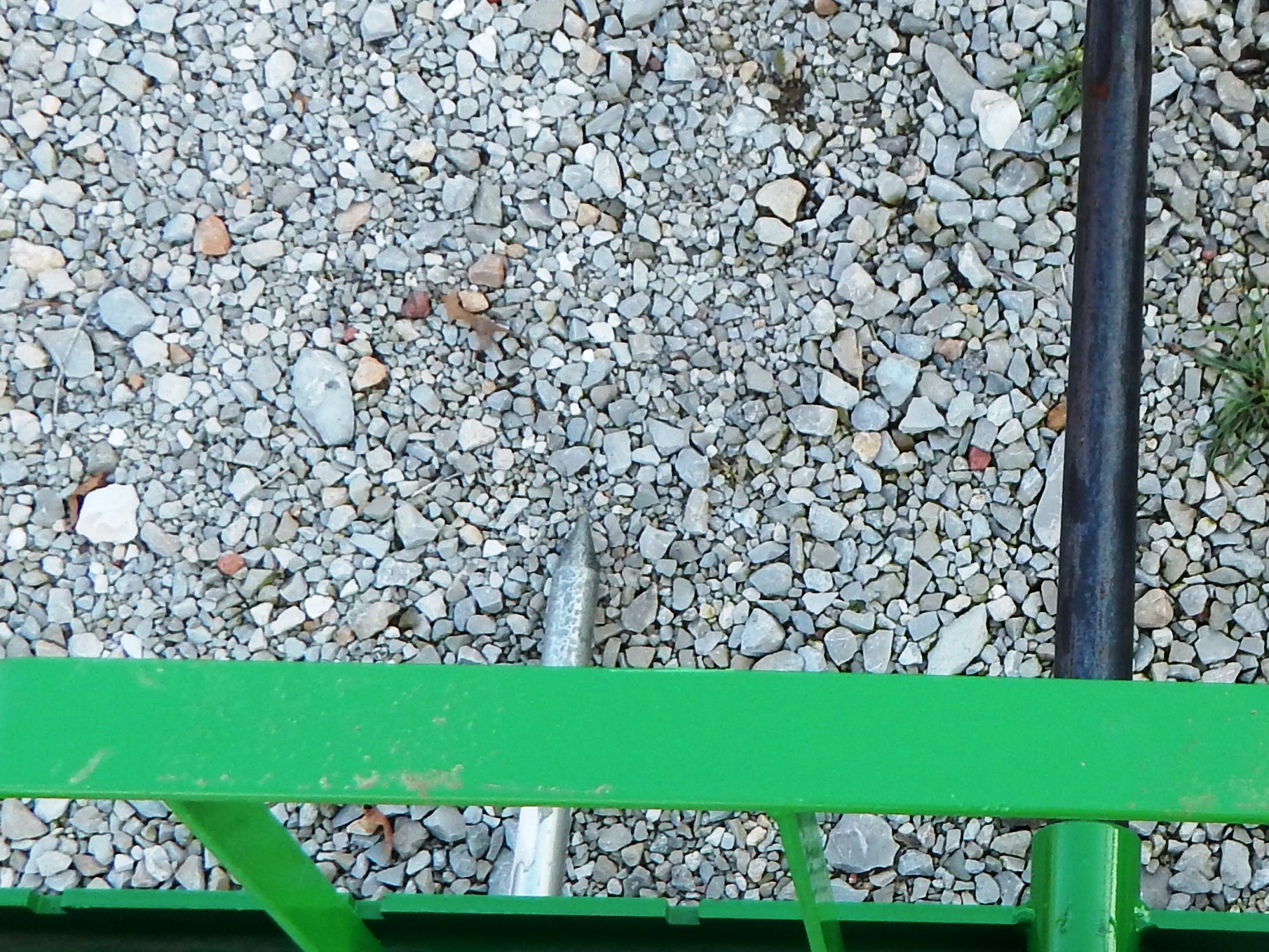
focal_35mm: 56
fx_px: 2053
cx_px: 1075
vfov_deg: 26.1
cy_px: 498
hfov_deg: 33.0
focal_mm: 4
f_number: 3
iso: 125
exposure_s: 1/100
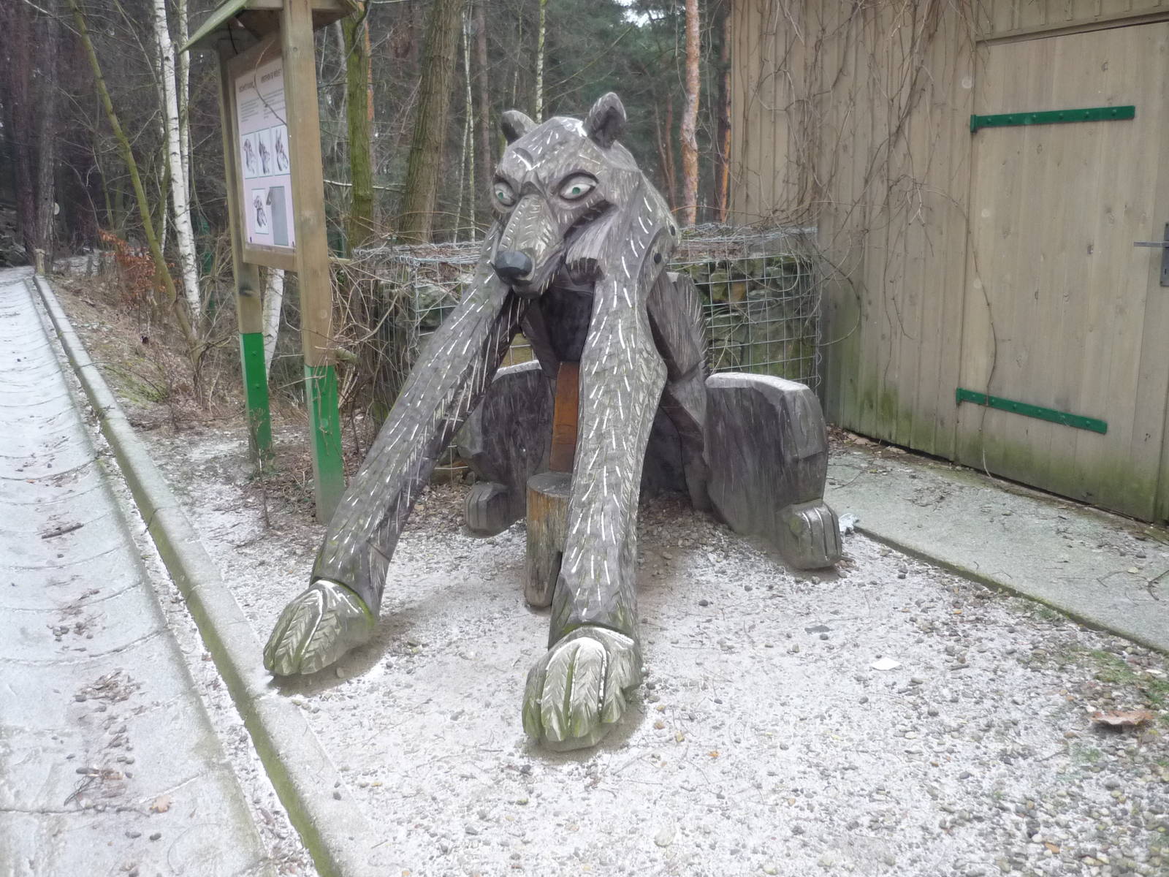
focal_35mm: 33
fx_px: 1114
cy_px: 438
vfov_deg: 42.9
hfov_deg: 55.4
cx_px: 584
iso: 250
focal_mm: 5.5
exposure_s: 1/30
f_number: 2.8
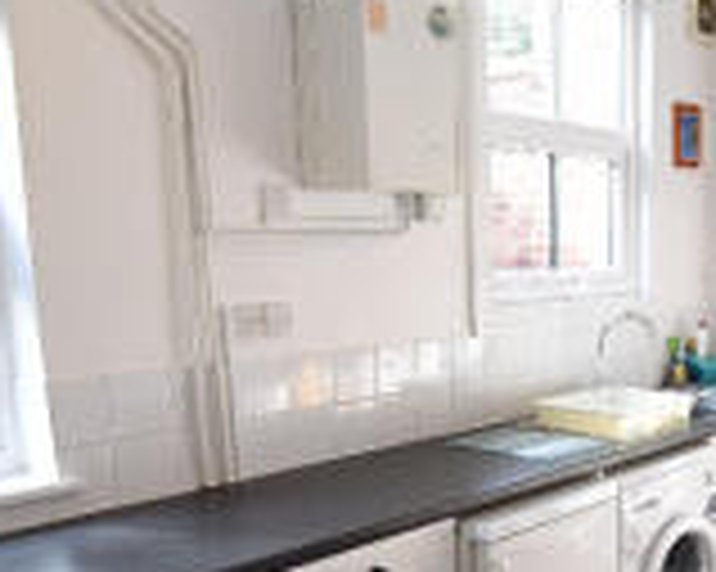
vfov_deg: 32.7
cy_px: 439
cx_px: 617
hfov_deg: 38.9
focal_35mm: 45
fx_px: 953
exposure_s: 1/80
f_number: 4.5
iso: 800
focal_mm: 16
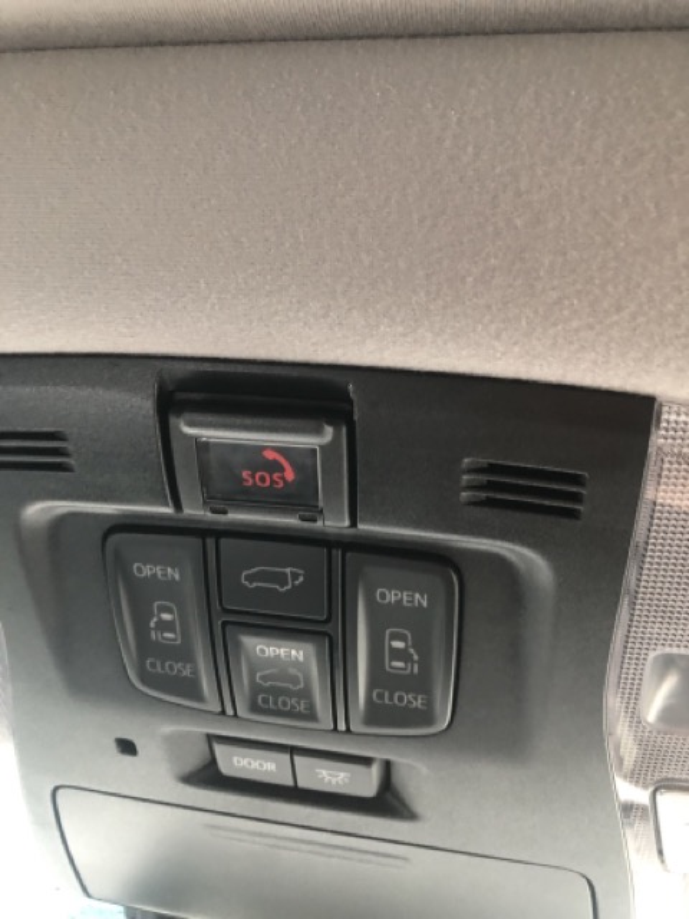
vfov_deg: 63.4
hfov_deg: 49.7
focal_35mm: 28
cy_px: 460
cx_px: 344
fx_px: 743
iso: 100
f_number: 1.8
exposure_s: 1/15
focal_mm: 3.99
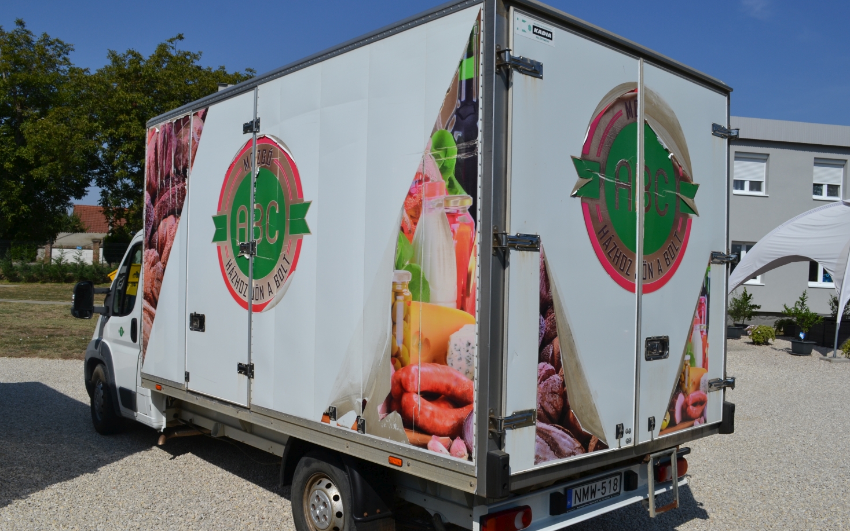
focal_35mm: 30
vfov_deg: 41.8
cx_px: 430
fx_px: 695
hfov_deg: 62.9
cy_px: 277
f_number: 10
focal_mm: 18
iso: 100
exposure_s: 1/400
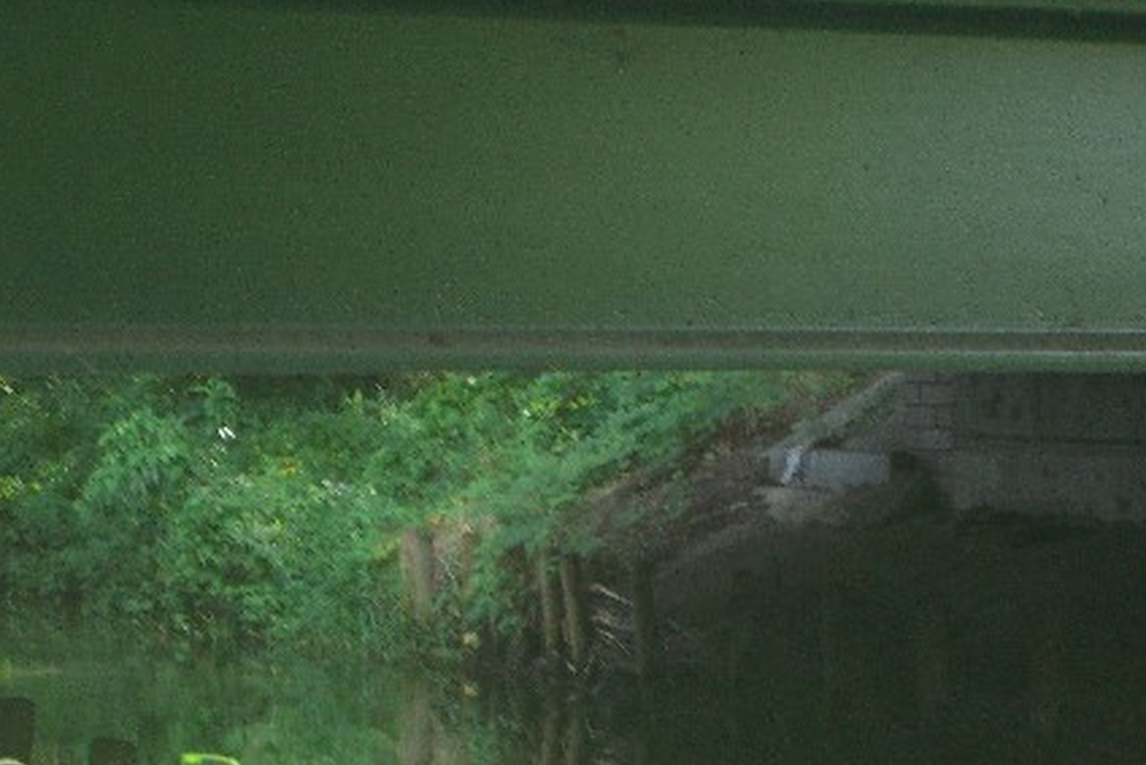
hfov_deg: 12.6
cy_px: 491
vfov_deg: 8.4
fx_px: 5190
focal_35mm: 163
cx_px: 620
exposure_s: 1/60
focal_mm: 23.7
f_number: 5.1
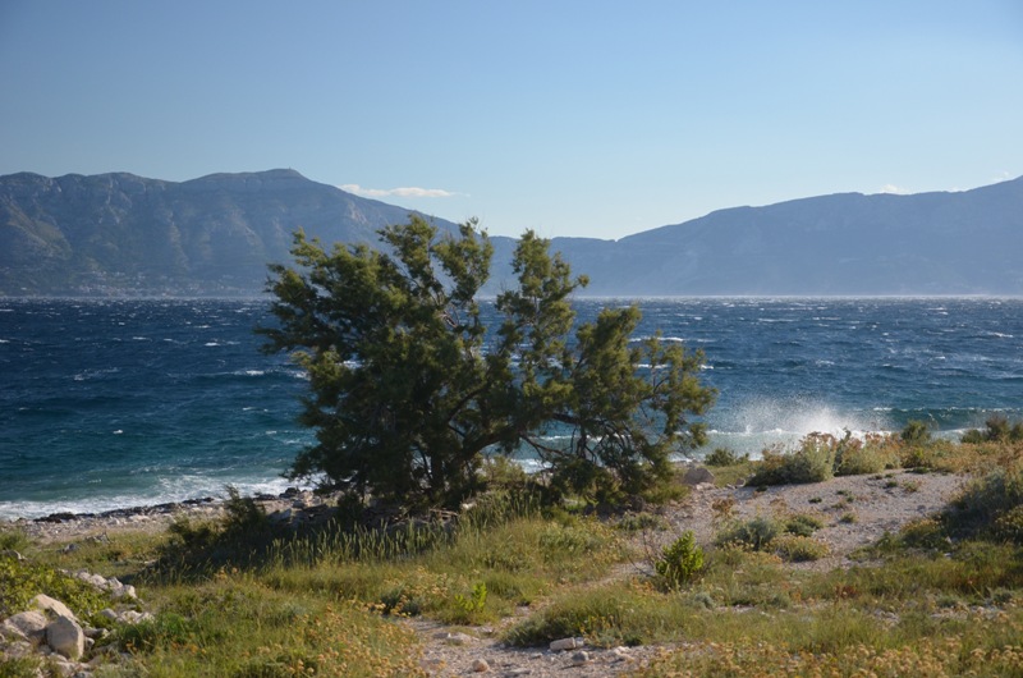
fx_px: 1617
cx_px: 512
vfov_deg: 23.7
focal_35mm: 57
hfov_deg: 35.1
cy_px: 339
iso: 400
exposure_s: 1/1000
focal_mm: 38
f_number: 4.5
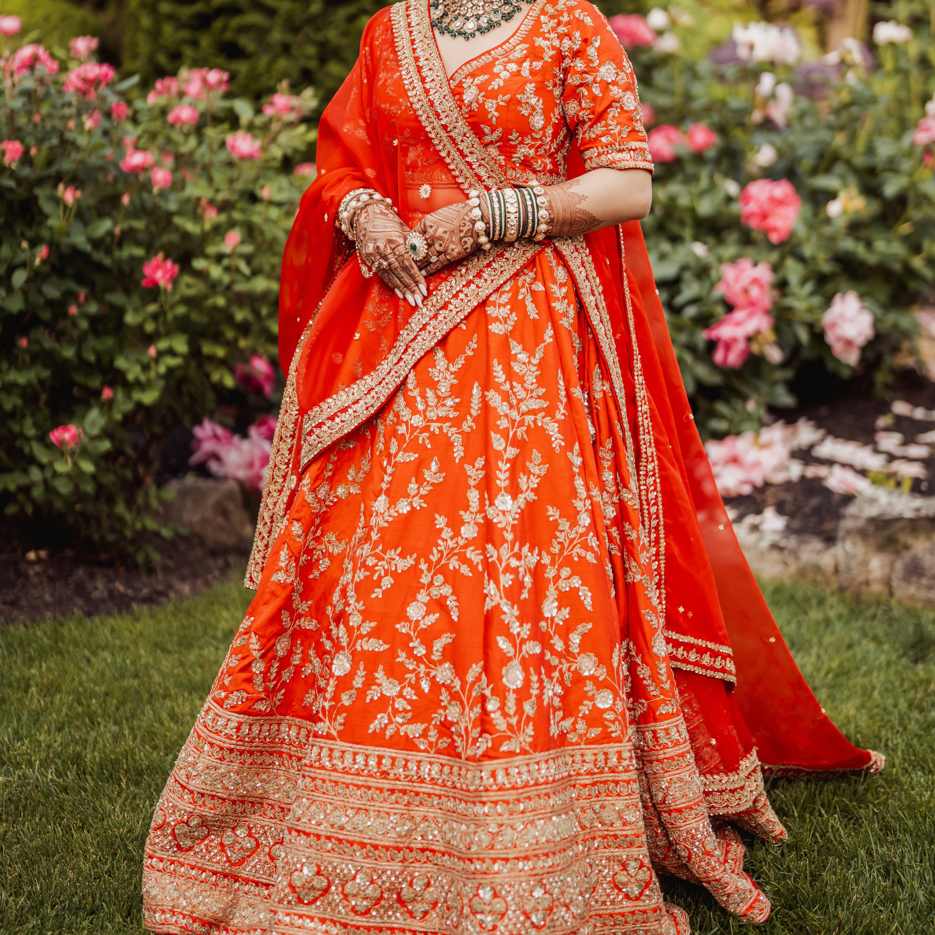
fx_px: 2047
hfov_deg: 25.7
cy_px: 333
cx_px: 472
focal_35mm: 67
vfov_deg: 25.6
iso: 100
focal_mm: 50
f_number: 1.2
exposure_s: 1/2500
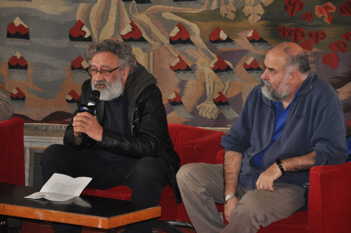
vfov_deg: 8.5
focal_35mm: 162
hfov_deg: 12.7
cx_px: 179
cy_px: 115
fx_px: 1573
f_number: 5.6
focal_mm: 105
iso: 800
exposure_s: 1/60
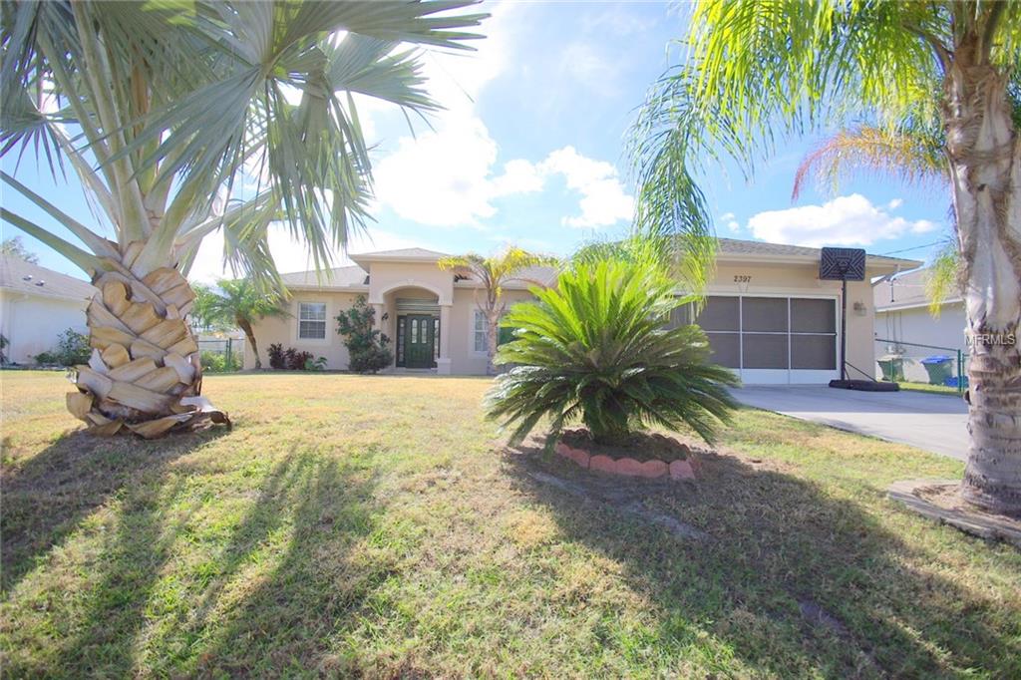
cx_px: 510
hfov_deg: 100.4
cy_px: 340
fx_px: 425
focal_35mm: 15
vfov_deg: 77.3
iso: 100
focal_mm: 10
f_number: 6.7
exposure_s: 1/250
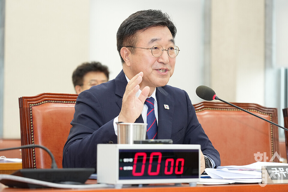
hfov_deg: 19.5
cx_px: 144
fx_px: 840
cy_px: 96
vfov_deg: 13.0
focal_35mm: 105
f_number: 5
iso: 2500
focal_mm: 105
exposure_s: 1/160
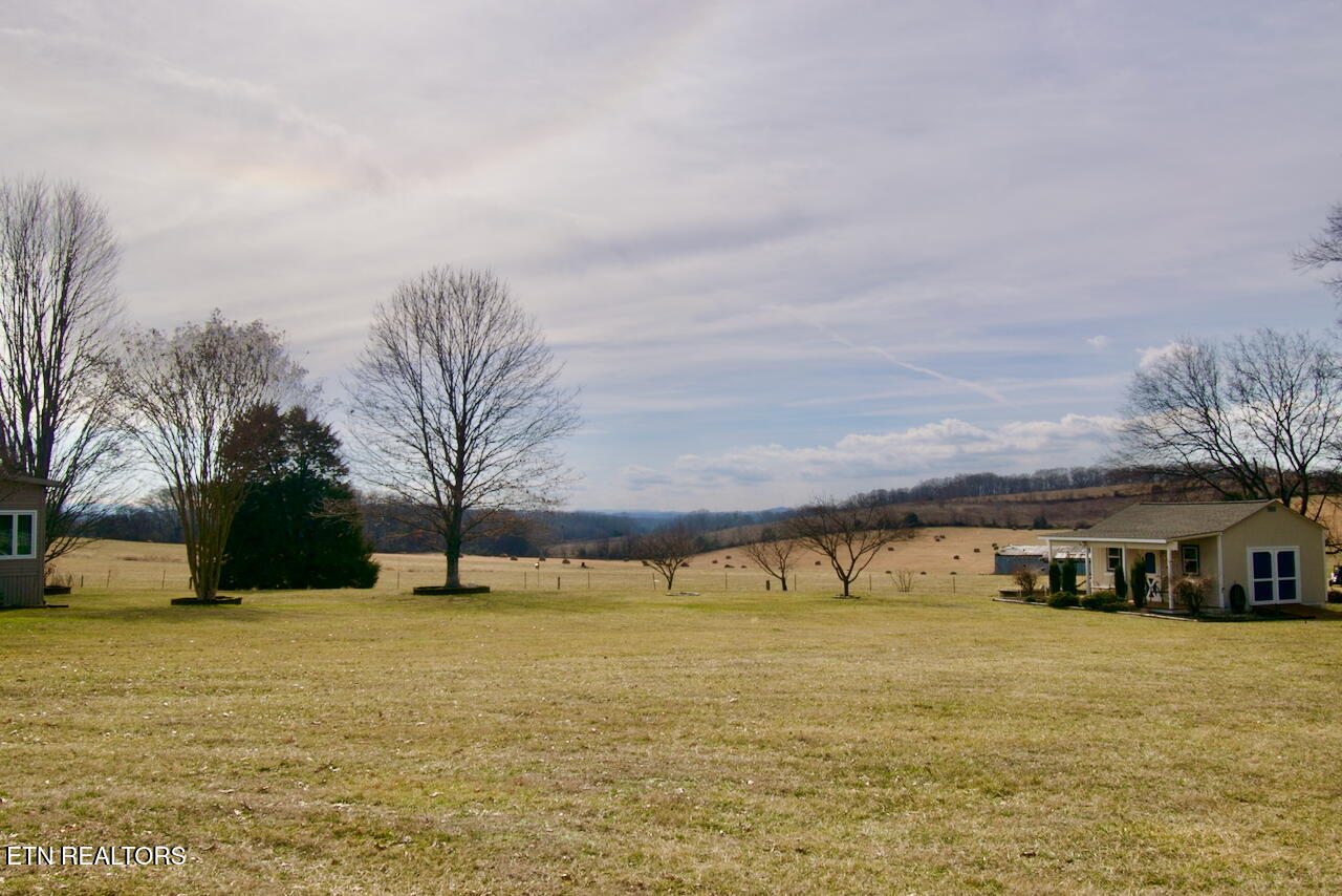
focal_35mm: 30
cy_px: 448
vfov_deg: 43.6
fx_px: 1119
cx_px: 671
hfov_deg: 61.9
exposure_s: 1/640
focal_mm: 20
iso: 200
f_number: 13
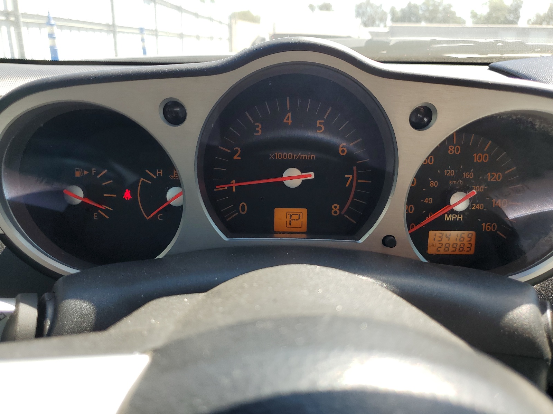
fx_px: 415
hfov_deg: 67.3
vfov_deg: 53.1
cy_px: 207
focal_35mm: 26
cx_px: 276
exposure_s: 1/476
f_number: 1.5
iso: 50
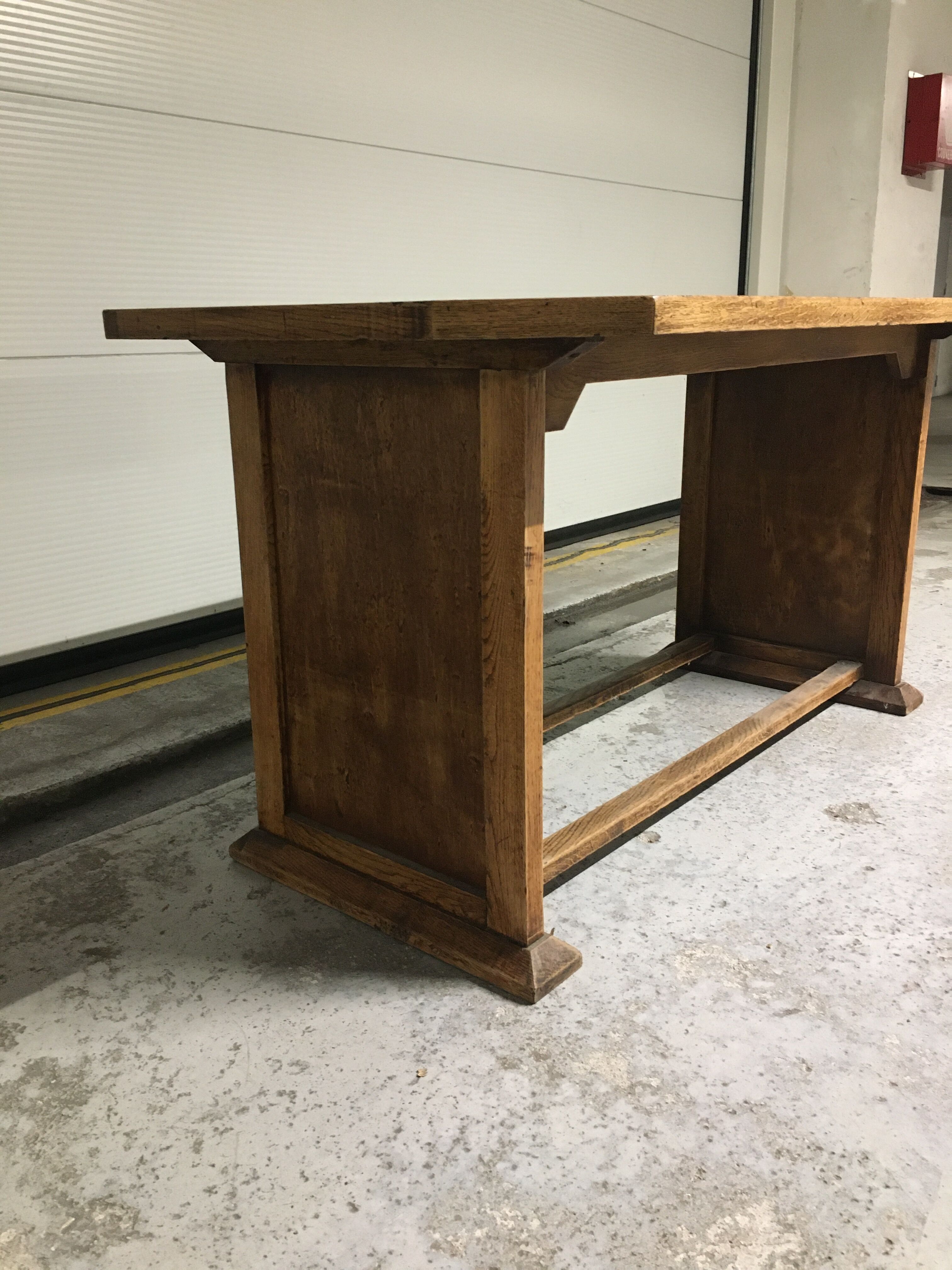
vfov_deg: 61.7
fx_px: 1063
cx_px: 476
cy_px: 635
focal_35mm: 29
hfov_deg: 48.2
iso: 200
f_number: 2.2
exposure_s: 1/20
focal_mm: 4.15
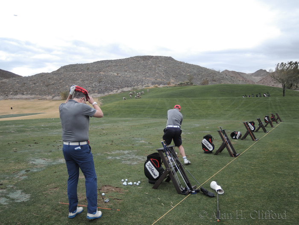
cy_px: 112
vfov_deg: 49.7
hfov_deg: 63.4
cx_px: 150
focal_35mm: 28
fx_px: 242
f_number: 2
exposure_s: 1/800
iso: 100
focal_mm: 6
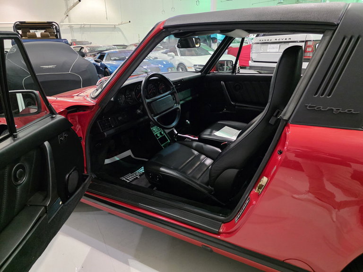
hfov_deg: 73.9
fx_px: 241
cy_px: 136
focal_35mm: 23
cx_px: 182
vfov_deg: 58.9
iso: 2000
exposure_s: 1/120
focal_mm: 6.3
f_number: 1.7
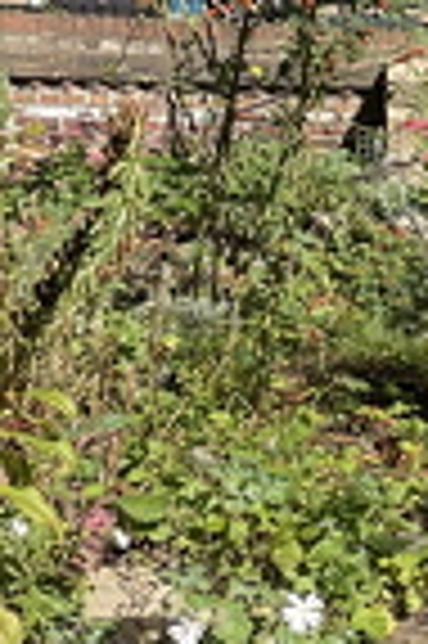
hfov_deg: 8.2
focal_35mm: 143
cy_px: 342
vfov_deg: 14.4
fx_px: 2556
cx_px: 1250
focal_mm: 4.2
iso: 32
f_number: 1.6
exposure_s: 1/1401
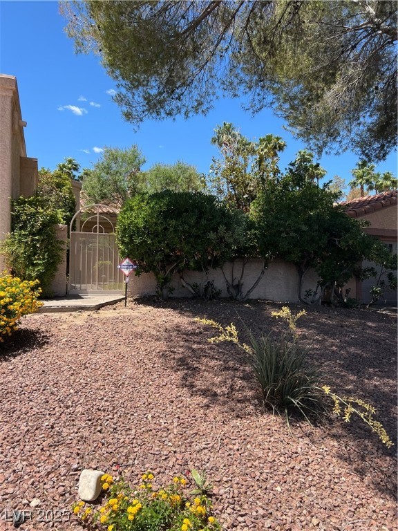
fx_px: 399
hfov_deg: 53.1
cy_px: 266
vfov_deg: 67.3
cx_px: 199
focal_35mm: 26
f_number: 1.5
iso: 50
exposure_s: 1/2353
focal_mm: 5.7
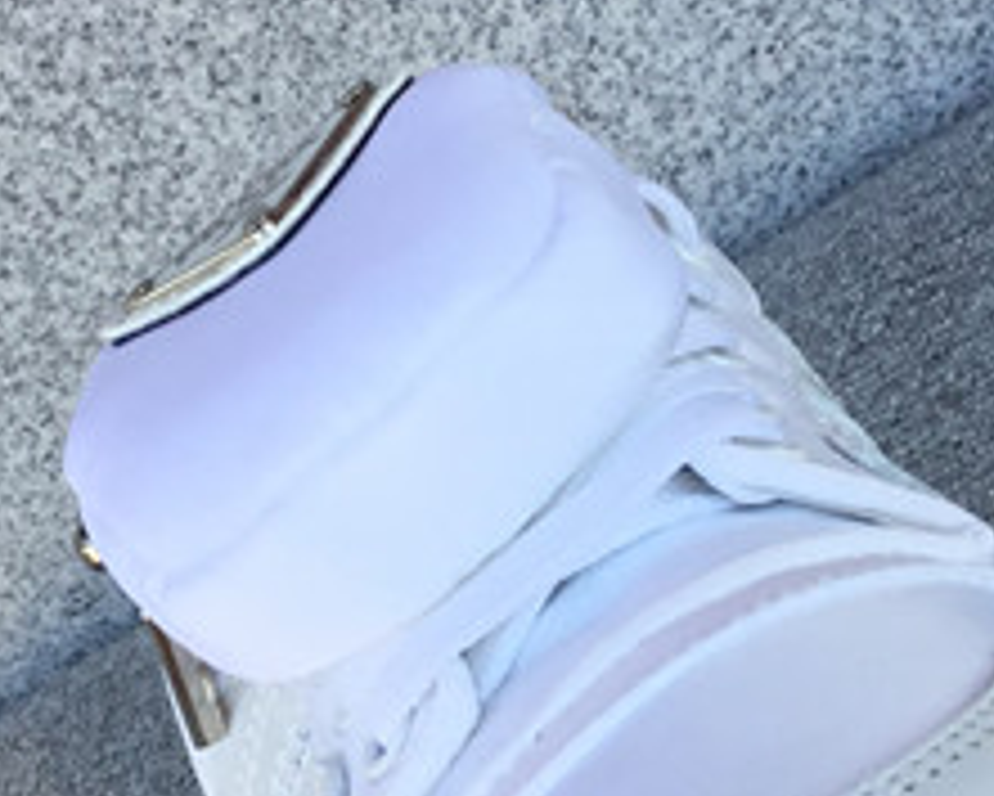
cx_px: 504
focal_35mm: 123
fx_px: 3620
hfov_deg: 15.6
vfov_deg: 12.5
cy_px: 623
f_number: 2.4
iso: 25
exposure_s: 1/167
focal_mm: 3.3
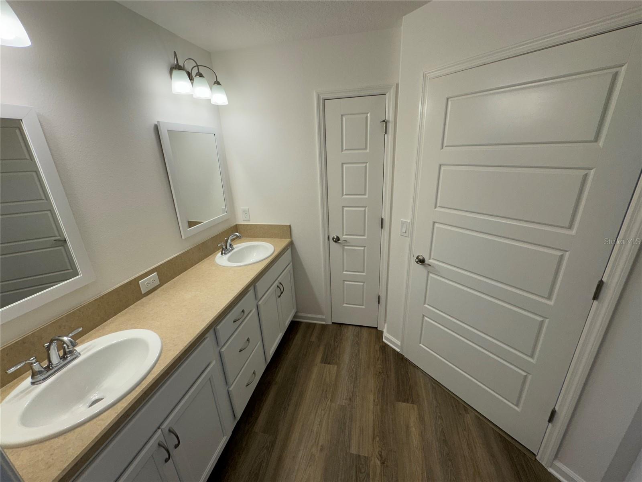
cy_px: 241
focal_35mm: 14
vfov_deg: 85.7
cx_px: 321
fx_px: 260
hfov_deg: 102.1
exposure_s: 1/120
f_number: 2.2
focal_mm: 2.22
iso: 64
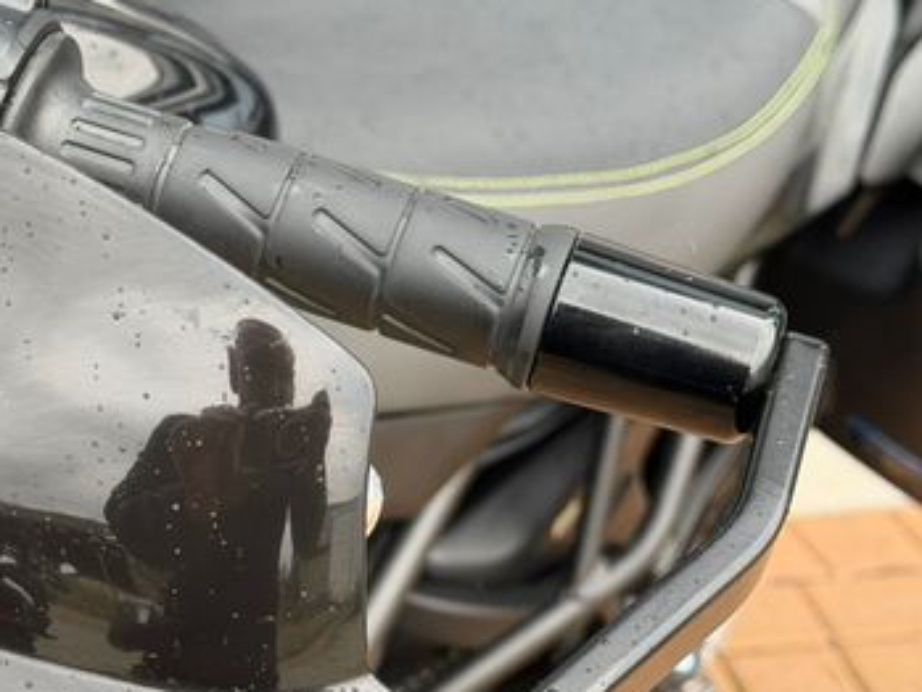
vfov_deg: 16.8
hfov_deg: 22.0
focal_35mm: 88
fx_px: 2345
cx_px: 206
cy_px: 412
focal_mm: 6.76
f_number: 1.78
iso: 100
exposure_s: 1/197
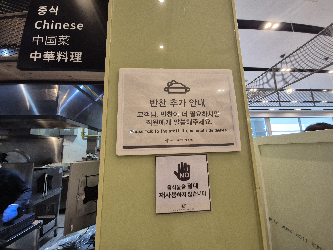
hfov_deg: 106.2
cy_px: 125
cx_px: 166
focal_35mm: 13
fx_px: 125
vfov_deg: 89.9
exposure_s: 1/60
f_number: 2.2
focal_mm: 2.2
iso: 250
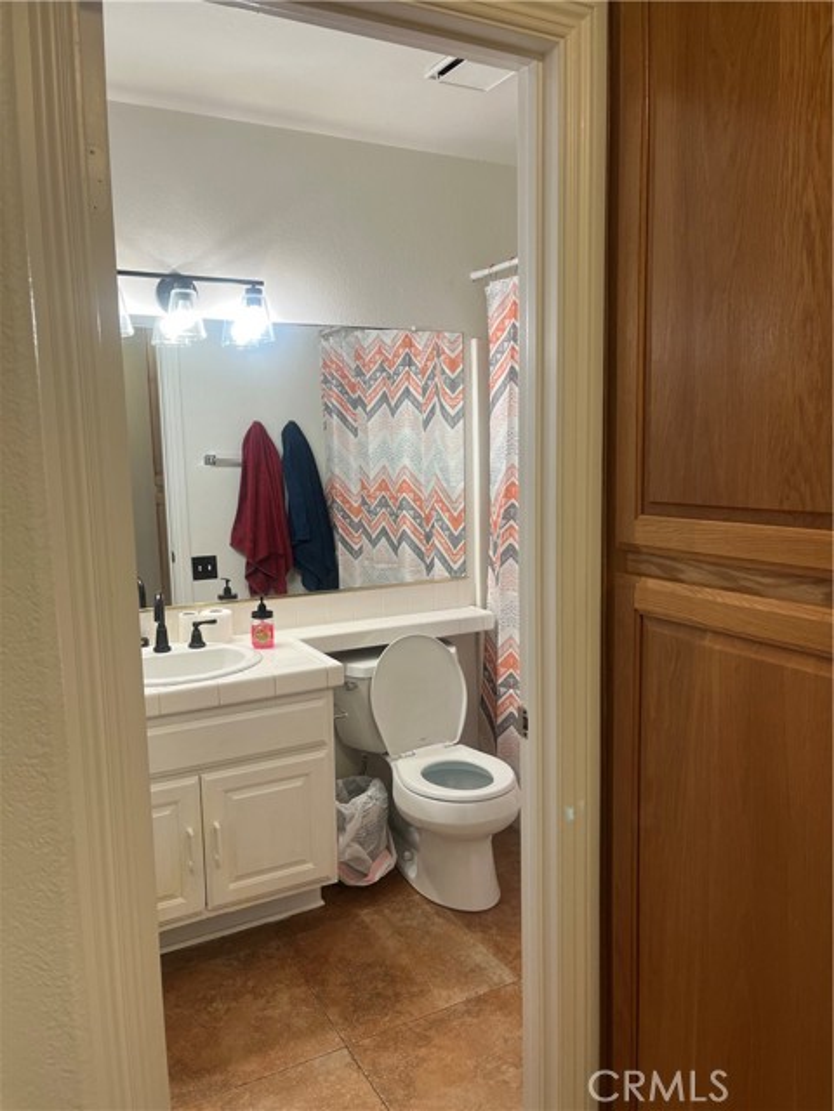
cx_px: 417
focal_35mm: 26
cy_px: 556
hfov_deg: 53.1
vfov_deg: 67.3
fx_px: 835
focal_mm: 5.1
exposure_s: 1/60
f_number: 1.6
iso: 64
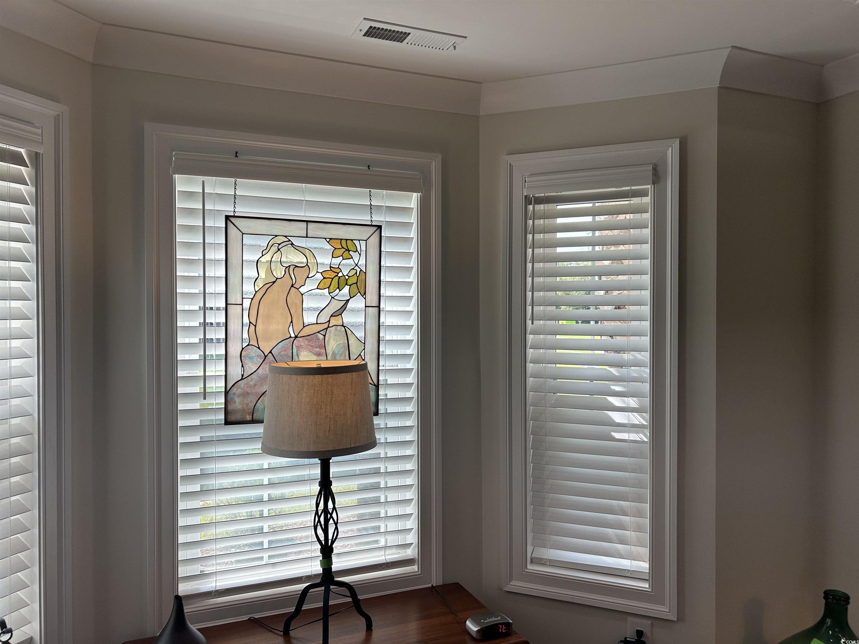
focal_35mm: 26
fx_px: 645
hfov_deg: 67.3
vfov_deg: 53.1
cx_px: 430
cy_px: 322
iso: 50
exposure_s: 1/558
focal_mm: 5.7
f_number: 1.5
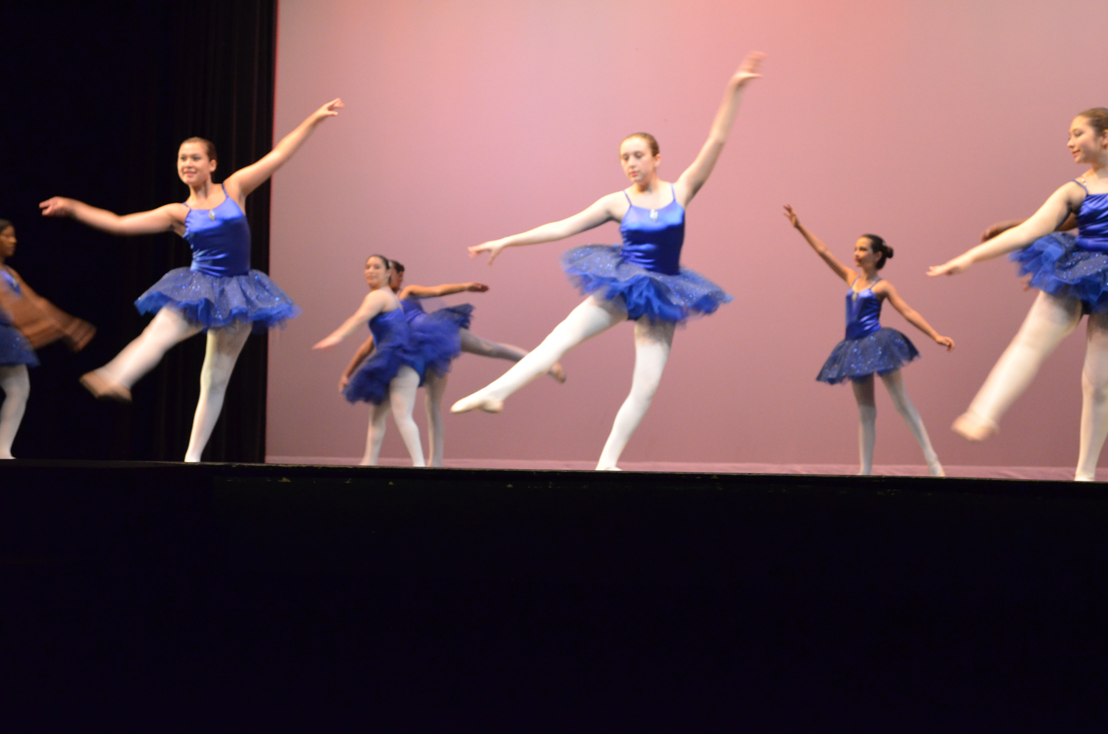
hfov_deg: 28.1
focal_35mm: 72
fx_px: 2211
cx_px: 554
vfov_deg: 18.8
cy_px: 367
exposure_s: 1/30
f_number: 5.3
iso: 2500
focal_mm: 48
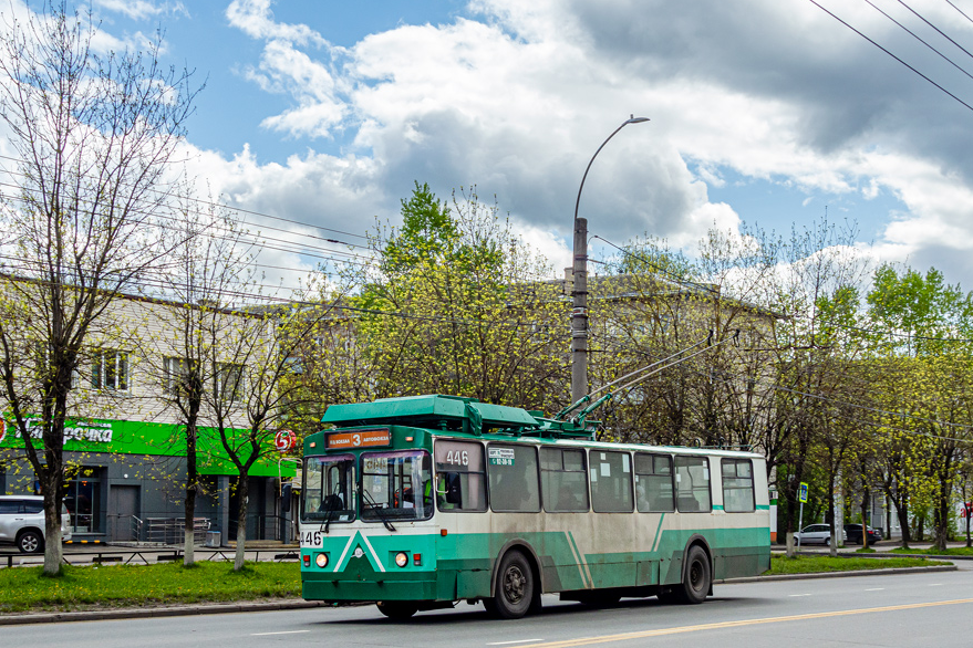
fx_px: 1513
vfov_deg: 24.2
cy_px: 348
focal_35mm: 56
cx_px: 445
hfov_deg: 35.6
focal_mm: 15.1
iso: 125
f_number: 5
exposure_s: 1/640
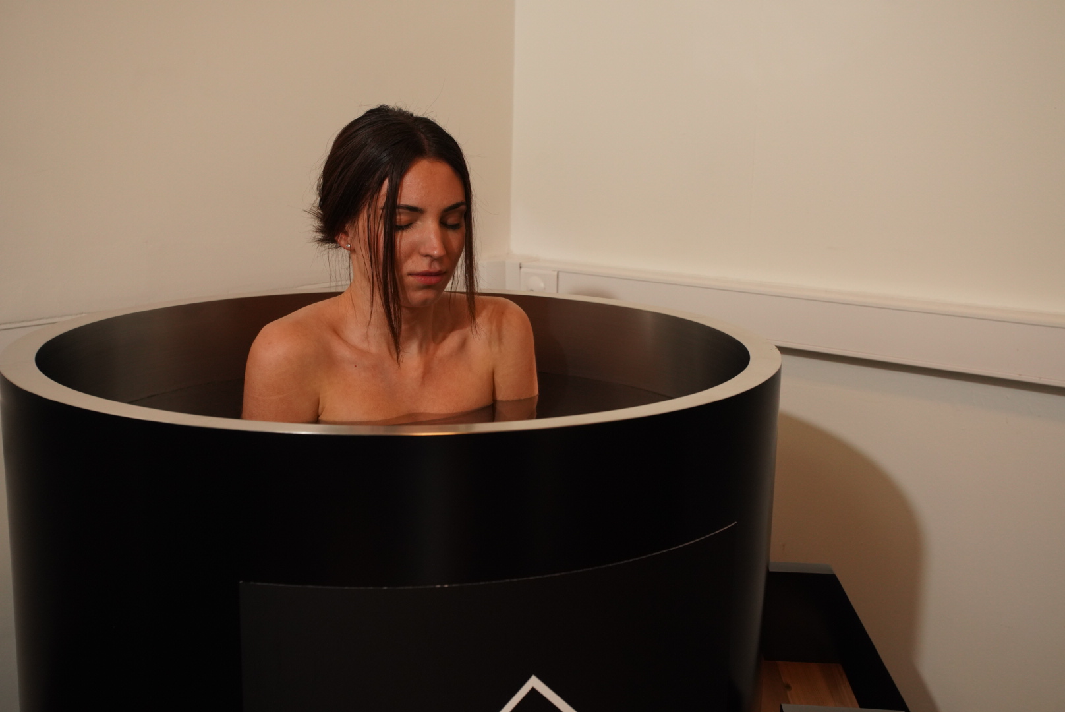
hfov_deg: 48.4
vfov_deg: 33.5
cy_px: 356
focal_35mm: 40
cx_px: 532
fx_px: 1184
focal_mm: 40
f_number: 5
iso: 2000
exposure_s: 1/125
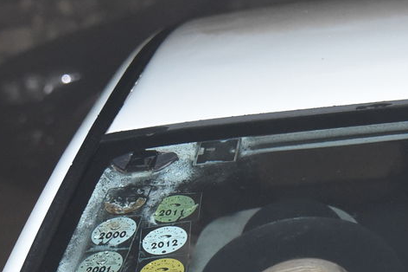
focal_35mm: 184
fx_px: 2084
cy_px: 344
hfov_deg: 11.1
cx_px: 332
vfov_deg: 7.4
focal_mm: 62
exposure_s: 1/160
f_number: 5.6
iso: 5000
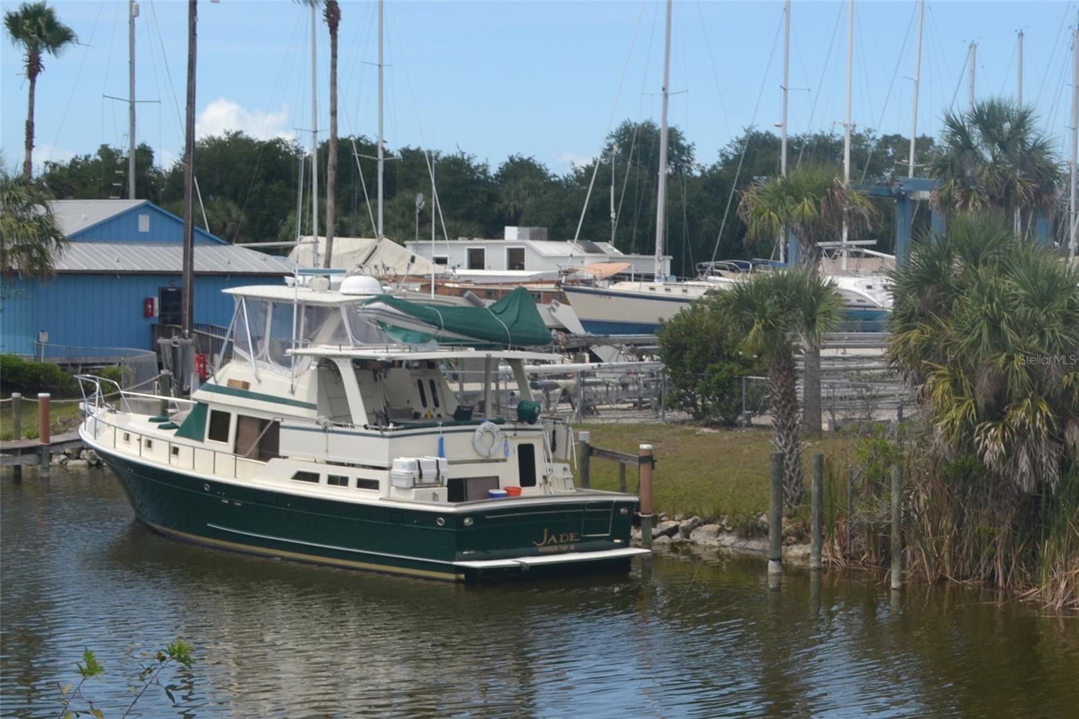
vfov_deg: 34.2
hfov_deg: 49.6
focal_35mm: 39
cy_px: 360
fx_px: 1169
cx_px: 540
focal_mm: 26
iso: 100
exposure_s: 1/200
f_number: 7.1
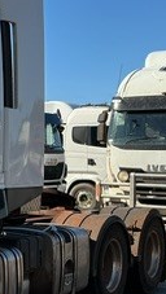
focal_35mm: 89
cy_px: 161
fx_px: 695
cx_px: -137
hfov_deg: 12.4
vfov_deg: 23.9
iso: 25
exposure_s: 1/1675
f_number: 1.8
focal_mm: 3
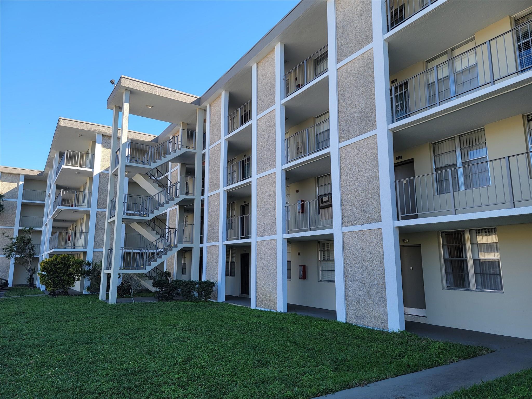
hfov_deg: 71.6
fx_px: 369
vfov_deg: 56.8
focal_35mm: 24
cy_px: 200
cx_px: 266
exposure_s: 1/275
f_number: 1.8
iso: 16
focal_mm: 6.7
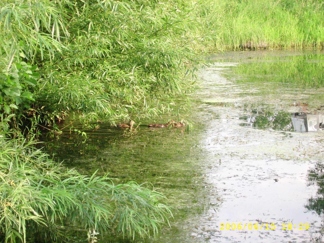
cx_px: 162
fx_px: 964
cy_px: 122
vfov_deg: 14.4
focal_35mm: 103
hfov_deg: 19.1
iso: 100
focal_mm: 17.14
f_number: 4.9
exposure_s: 1/46
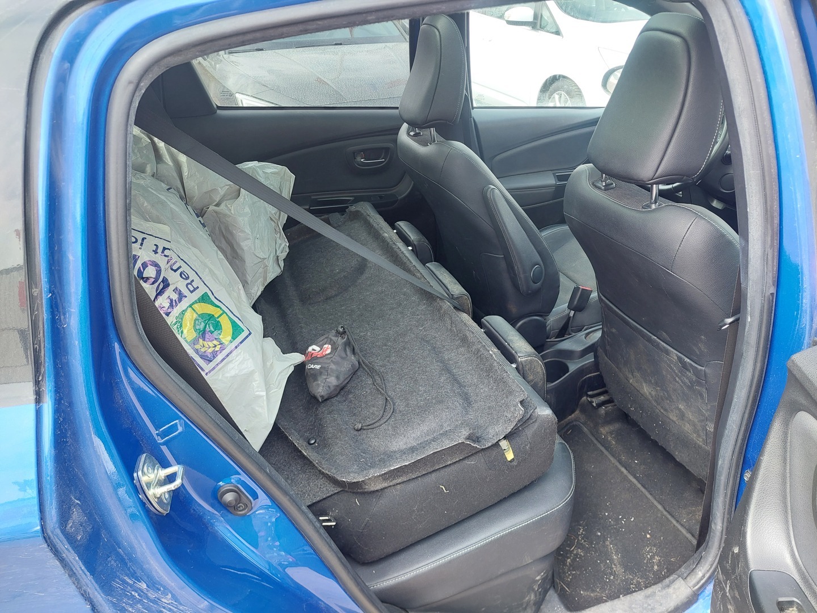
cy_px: 306
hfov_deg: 69.4
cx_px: 408
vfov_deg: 54.9
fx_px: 590
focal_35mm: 25
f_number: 1.8
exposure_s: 1/100
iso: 64
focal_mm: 5.23
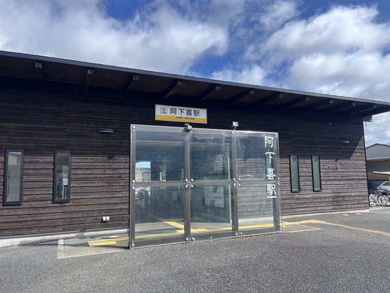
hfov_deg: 67.3
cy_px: 146
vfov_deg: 53.1
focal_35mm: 26
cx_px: 195
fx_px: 293
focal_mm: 5.1
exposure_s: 1/1647
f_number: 1.6
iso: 50
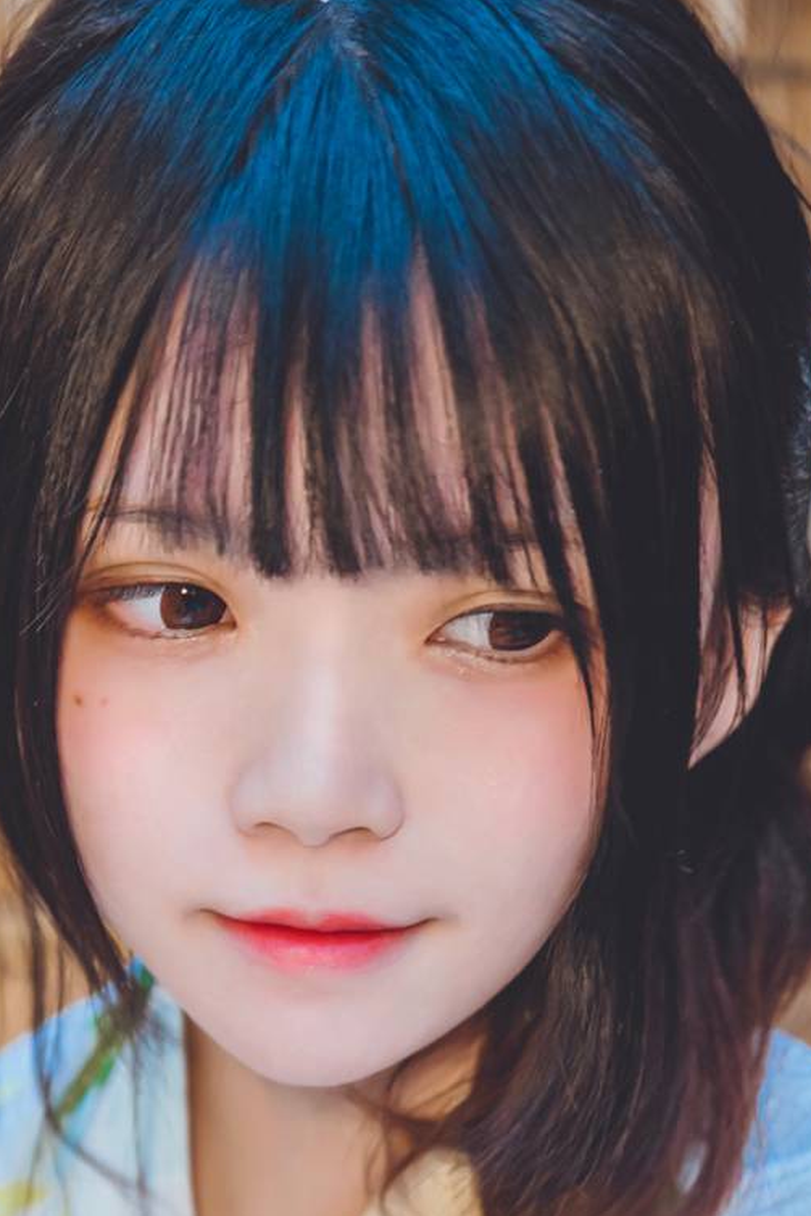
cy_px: 1359
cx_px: 200
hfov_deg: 8.2
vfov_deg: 12.1
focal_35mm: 167
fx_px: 5640
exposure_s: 1/100
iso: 800
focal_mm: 70
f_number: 2.8
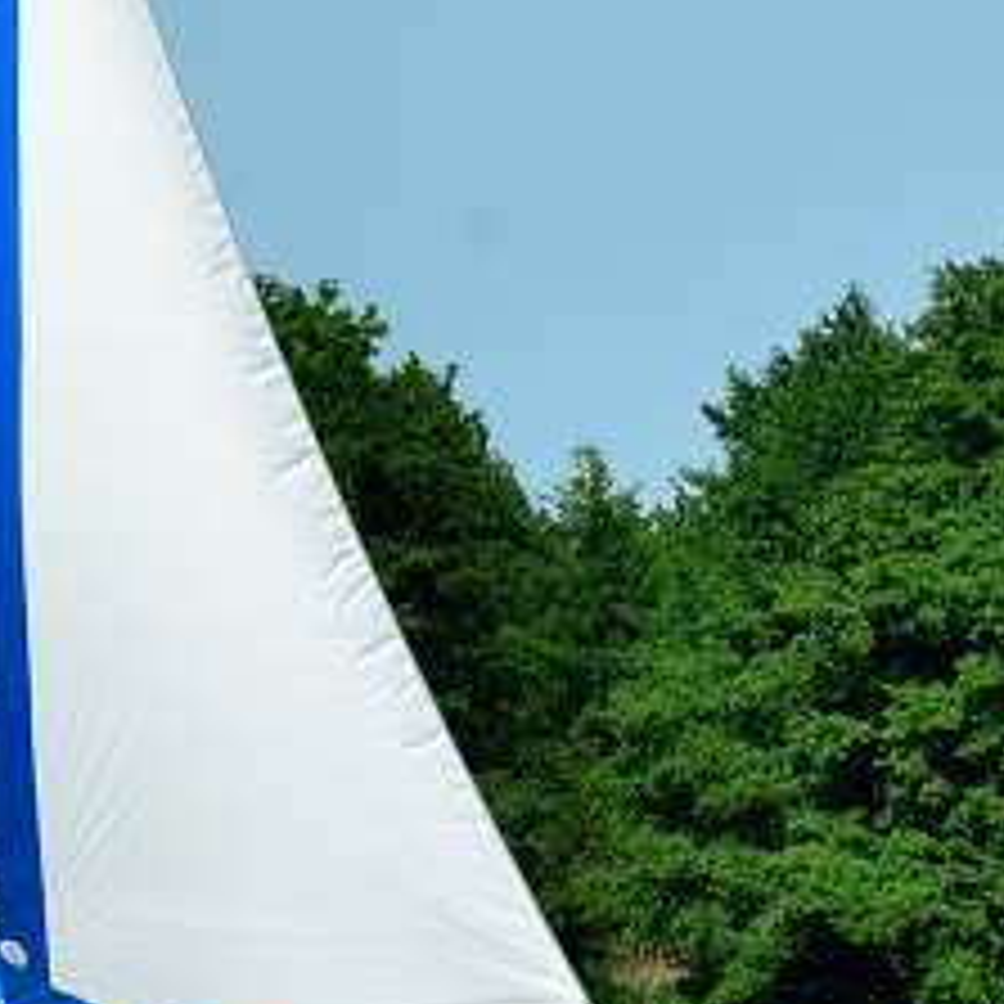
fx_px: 31731
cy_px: 903
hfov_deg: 1.8
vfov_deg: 1.8
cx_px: 2181
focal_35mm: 967
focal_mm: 170
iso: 400
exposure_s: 1/500
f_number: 13
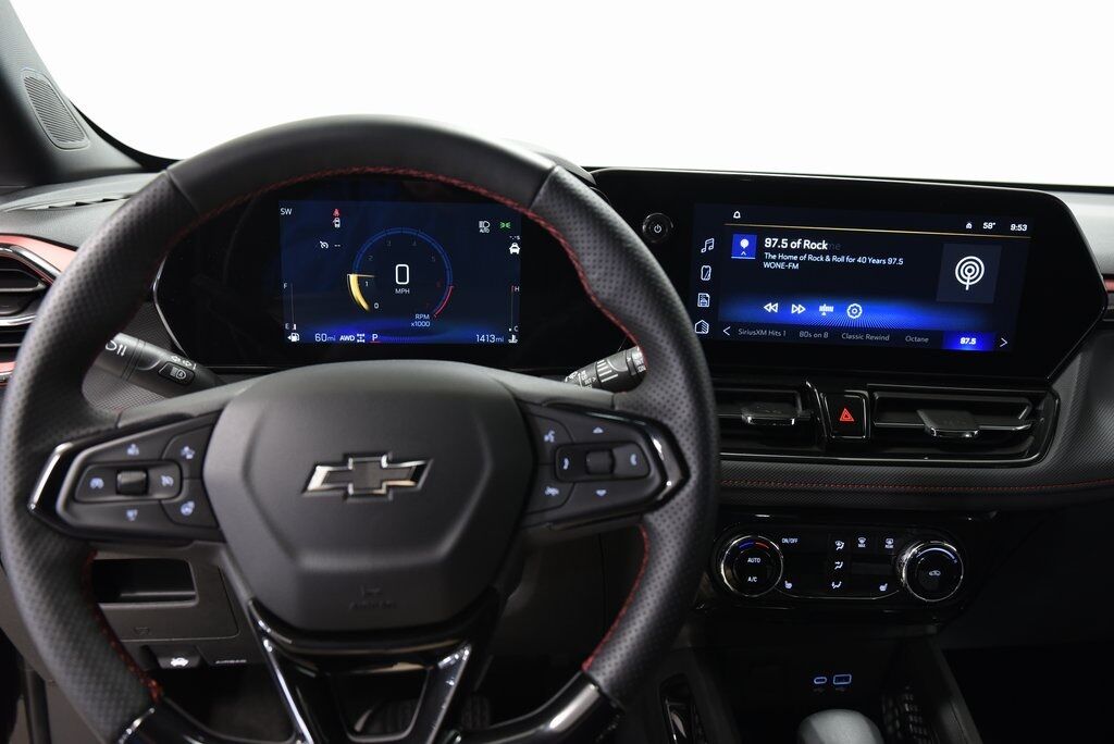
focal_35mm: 28
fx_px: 867
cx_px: 557
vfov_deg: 46.5
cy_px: 372
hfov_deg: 65.4
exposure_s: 1/15
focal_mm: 28
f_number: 4
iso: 1600
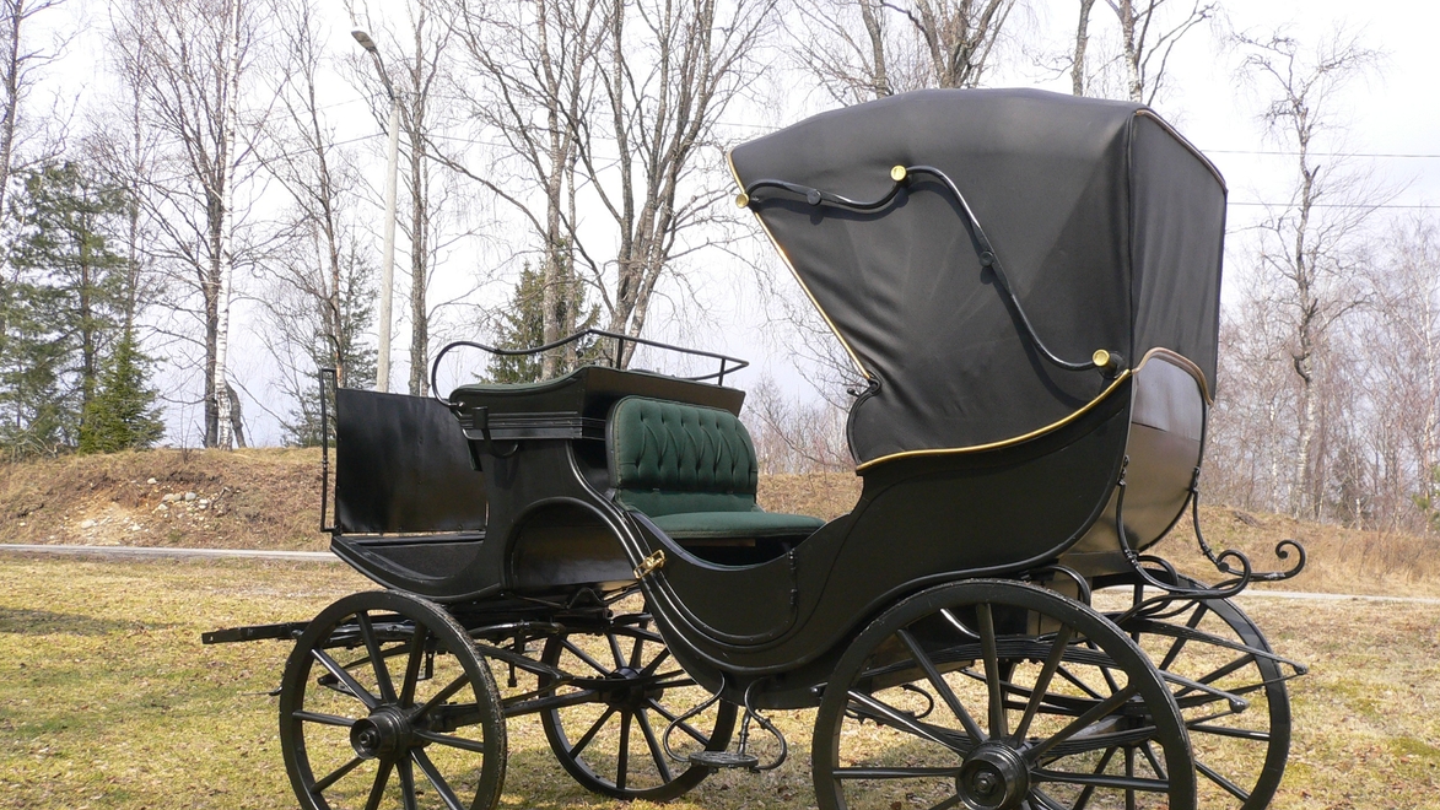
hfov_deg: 51.6
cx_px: 719
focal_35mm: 39
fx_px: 1489
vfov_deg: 30.3
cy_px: 526
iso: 80
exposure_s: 1/160
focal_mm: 5.8
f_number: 5.6
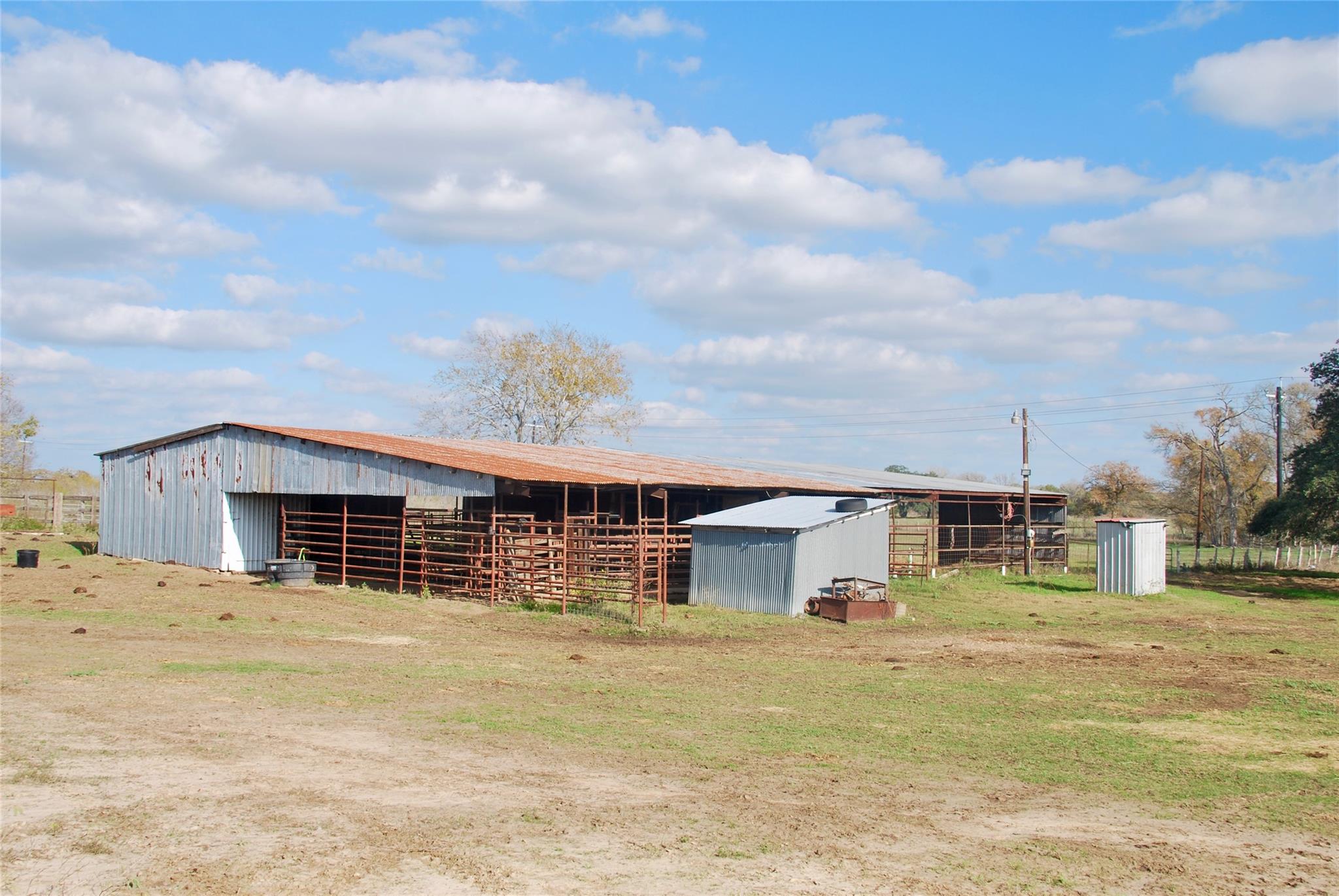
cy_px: 448
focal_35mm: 33
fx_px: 1229
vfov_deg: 40.1
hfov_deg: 57.2
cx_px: 670
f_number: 8
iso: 100
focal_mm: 22
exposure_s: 1/250
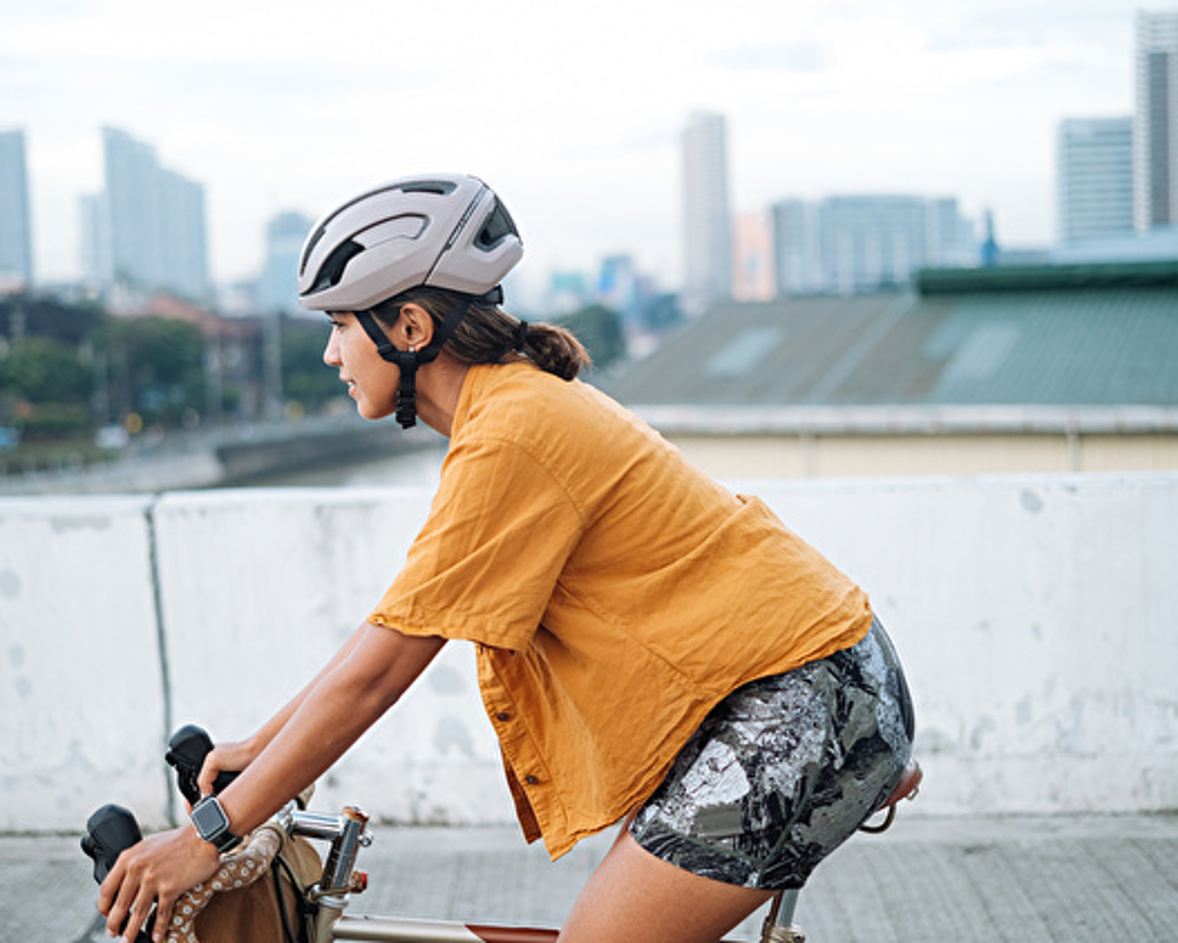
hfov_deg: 33.0
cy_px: 473
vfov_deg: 26.7
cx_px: 570
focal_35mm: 57
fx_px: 1988
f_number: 1.4
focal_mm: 33
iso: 160
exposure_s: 1/800
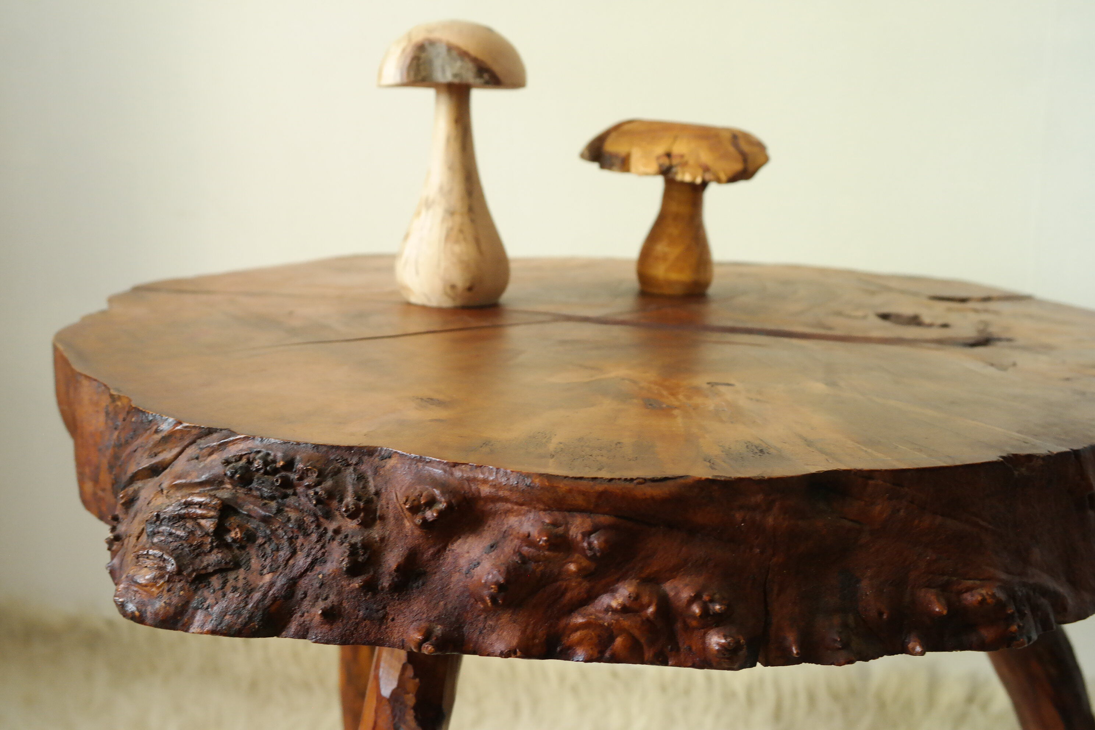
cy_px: 365
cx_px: 548
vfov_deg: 33.4
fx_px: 1217
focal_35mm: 40
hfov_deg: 48.5
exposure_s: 1/30
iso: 1600
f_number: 5.6
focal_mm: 26
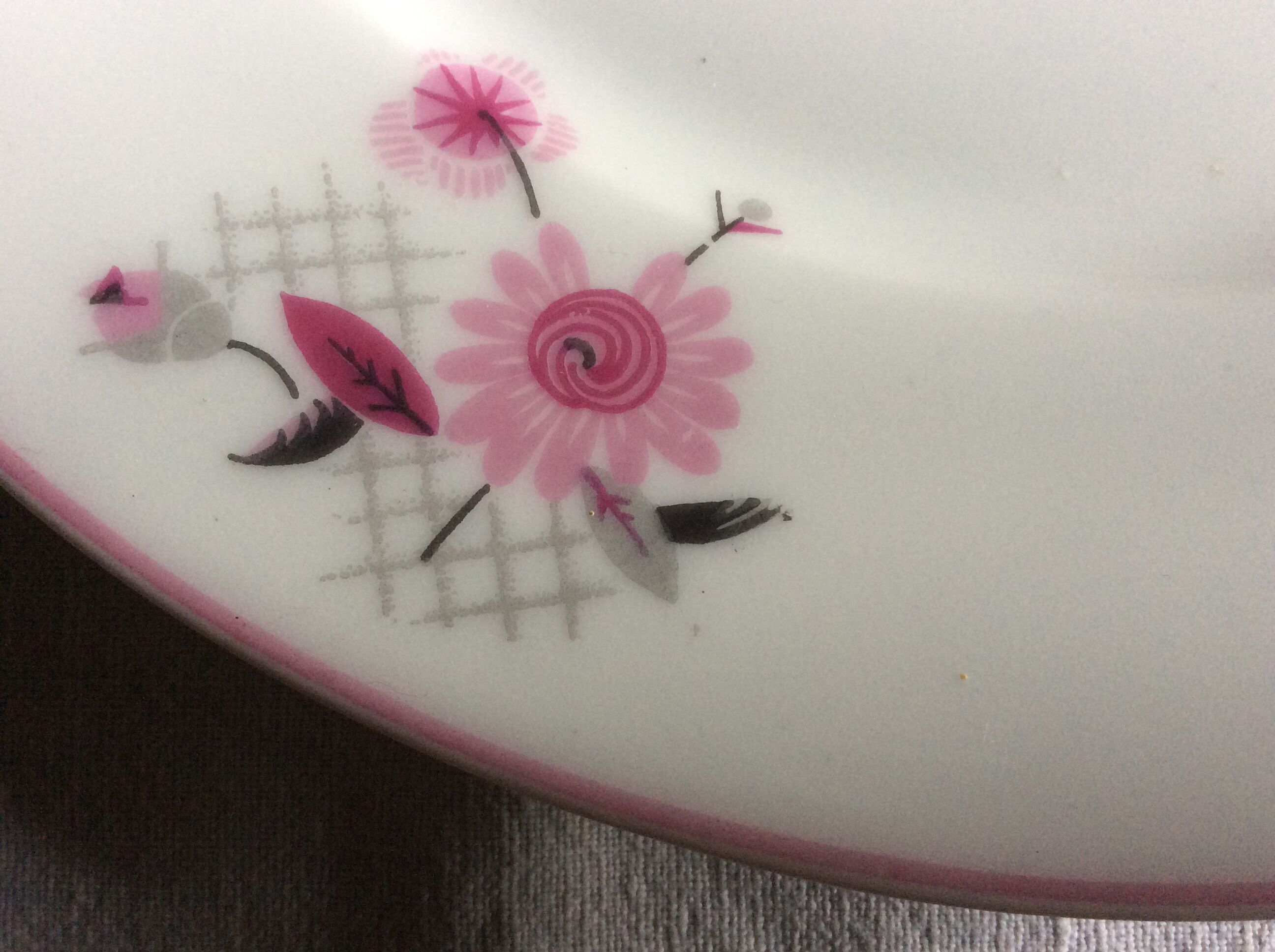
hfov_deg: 56.9
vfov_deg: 44.1
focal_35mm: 32
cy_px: 476
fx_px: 1177
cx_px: 638
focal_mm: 3.3
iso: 125
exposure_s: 1/25
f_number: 2.4
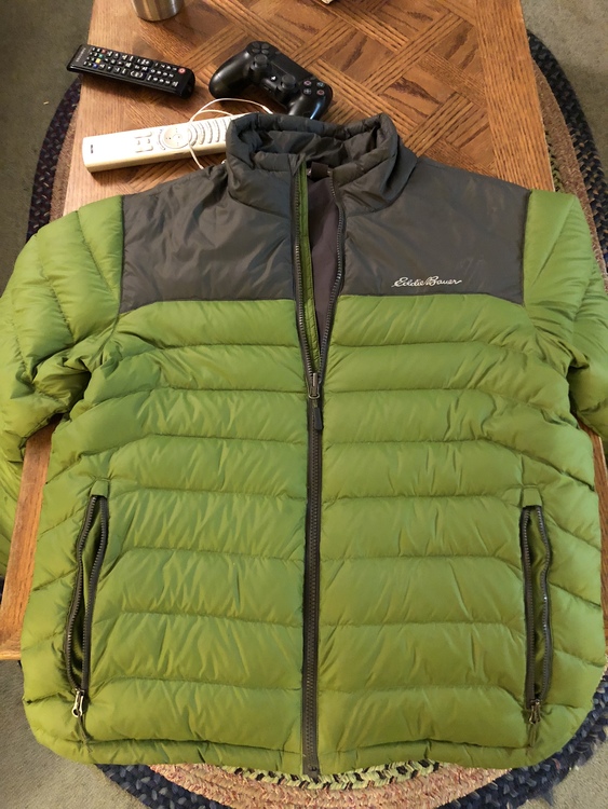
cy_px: 404
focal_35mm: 28
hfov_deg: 49.8
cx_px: 304
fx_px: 655
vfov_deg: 63.4
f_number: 1.8
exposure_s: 1/4
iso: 125
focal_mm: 3.99
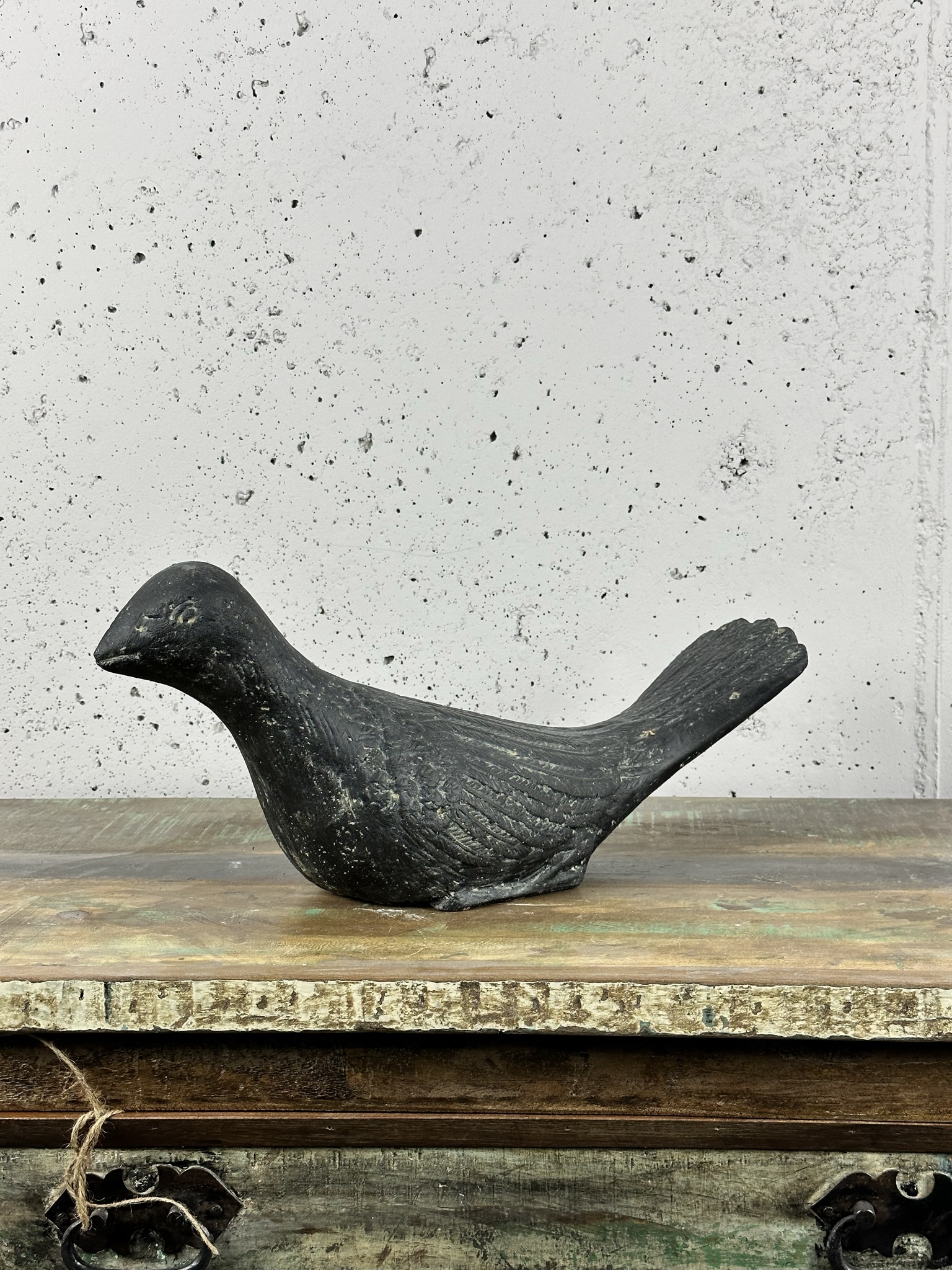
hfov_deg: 30.3
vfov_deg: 39.7
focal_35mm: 48
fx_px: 1760
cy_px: 635
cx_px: 476
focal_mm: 6.86
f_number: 1.78
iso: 50
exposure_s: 1/50
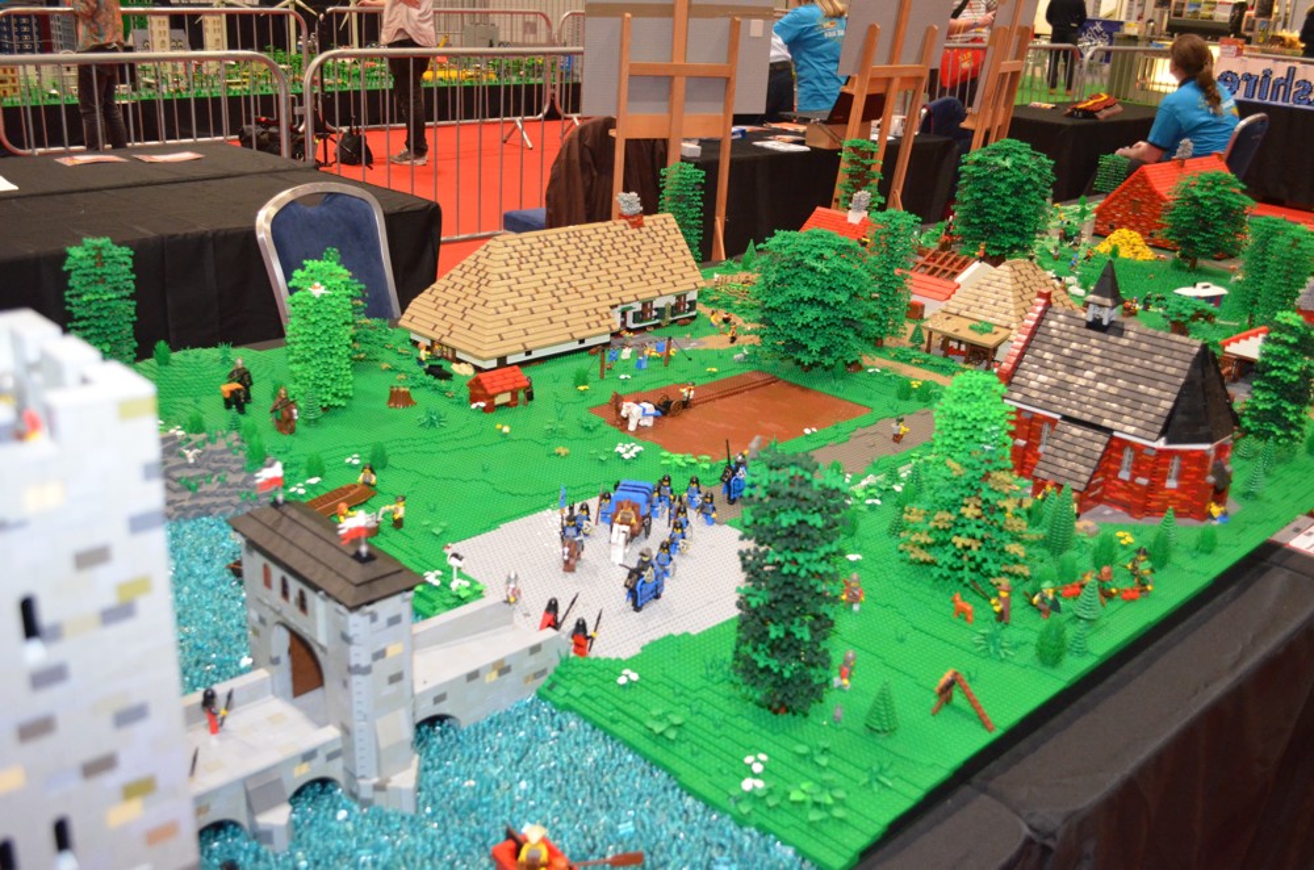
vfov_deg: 39.8
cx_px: 657
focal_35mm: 33
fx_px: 1202
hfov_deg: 57.3
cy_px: 435
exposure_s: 1/60
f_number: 4
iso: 3200
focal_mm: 22
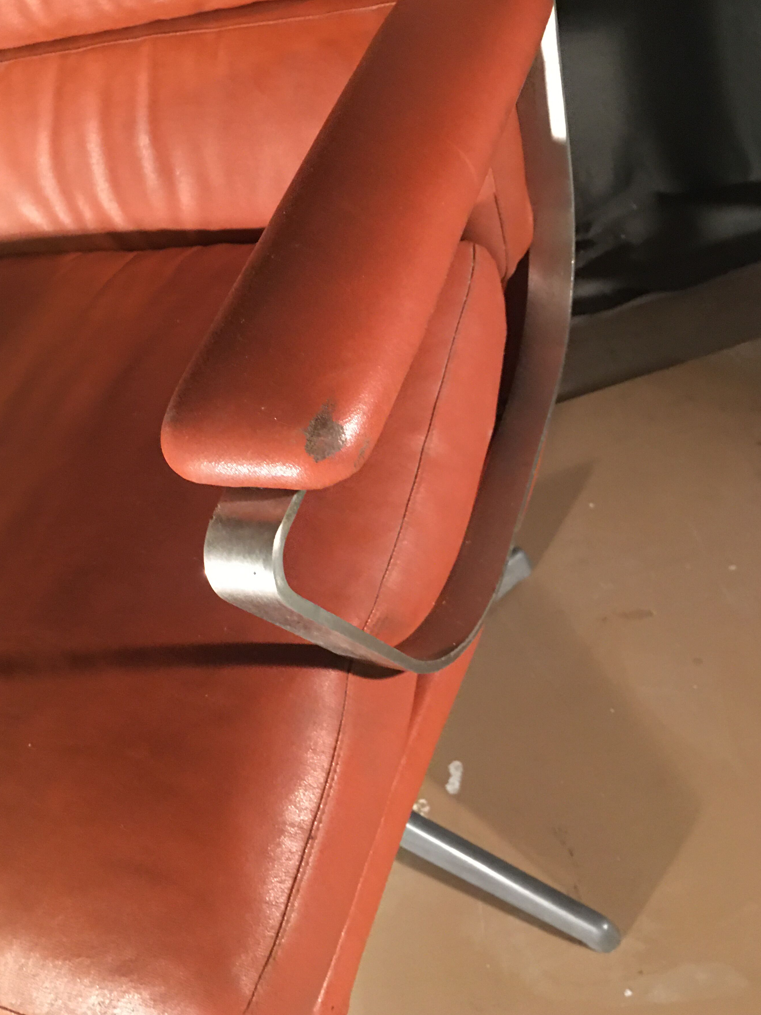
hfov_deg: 42.9
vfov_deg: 55.3
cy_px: 472
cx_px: 352
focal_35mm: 33
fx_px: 967
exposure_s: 1/8
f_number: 2.2
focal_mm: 4.15
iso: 160
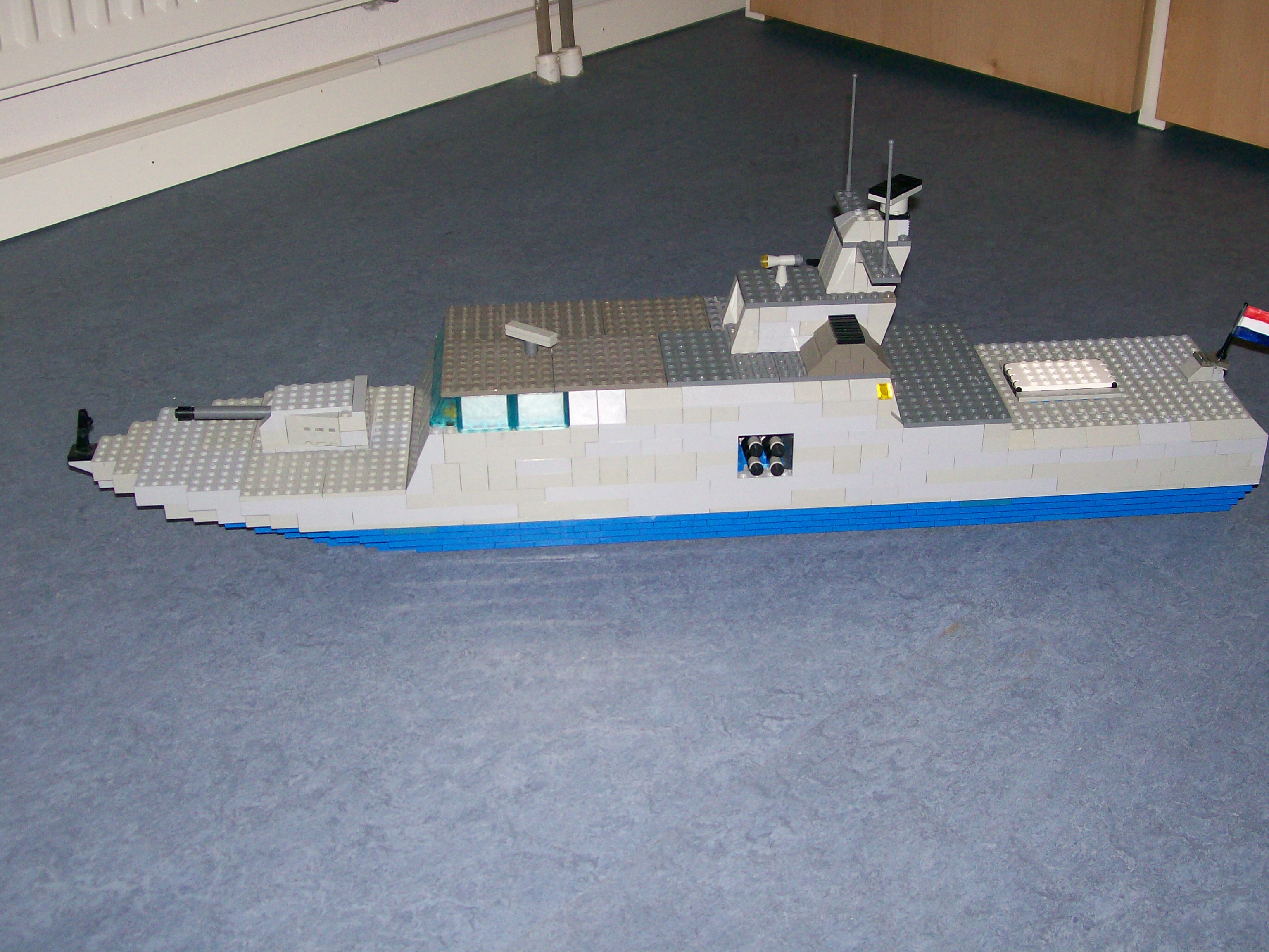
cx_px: 634
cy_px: 476
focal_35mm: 45
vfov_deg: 32.2
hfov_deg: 42.1
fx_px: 1650
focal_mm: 7.6
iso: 140
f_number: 3
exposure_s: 1/73.1
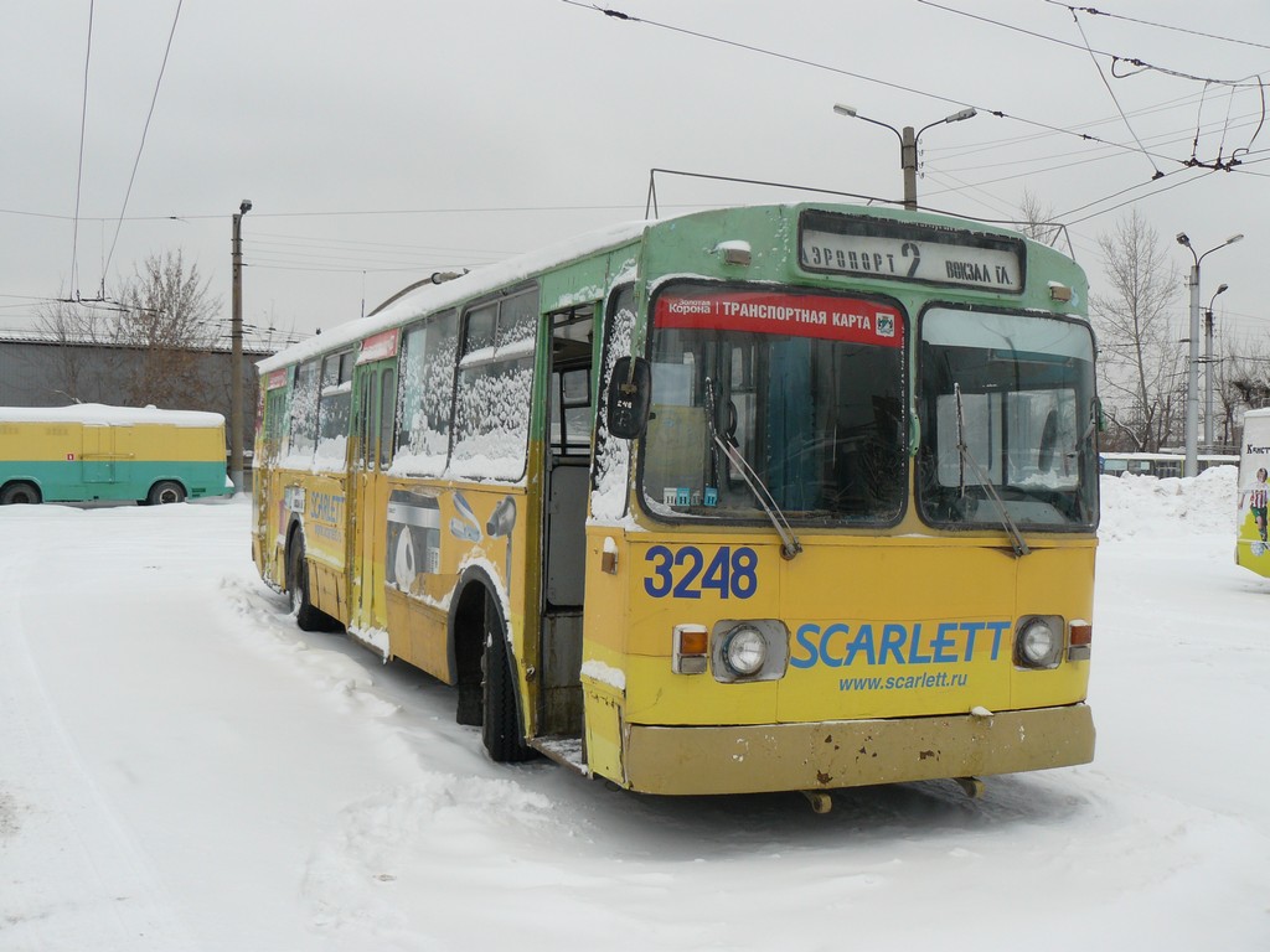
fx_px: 1321
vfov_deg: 39.7
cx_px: 635
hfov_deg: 51.4
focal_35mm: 36
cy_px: 476
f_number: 4
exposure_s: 1/100
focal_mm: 6
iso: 100
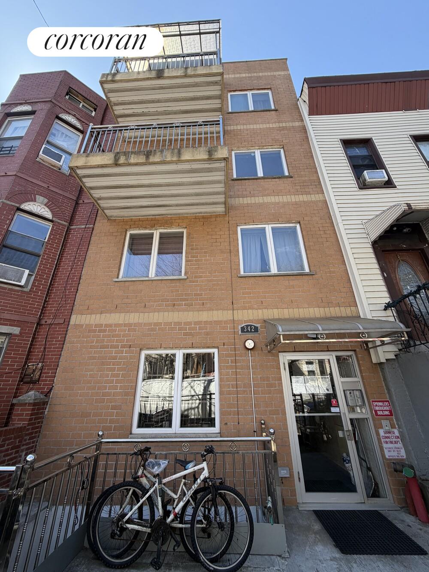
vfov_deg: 102.1
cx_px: 214
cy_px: 286
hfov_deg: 85.7
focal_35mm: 14
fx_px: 231
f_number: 2.2
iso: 64
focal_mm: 2.22
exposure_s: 1/445
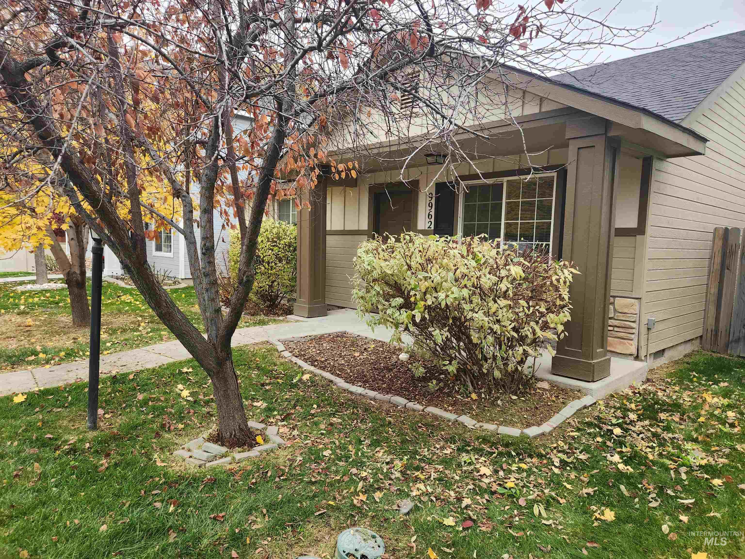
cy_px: 280
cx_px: 372
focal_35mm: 23
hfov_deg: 73.9
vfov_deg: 58.9
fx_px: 495
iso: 100
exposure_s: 1/180
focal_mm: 5.4
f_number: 1.8
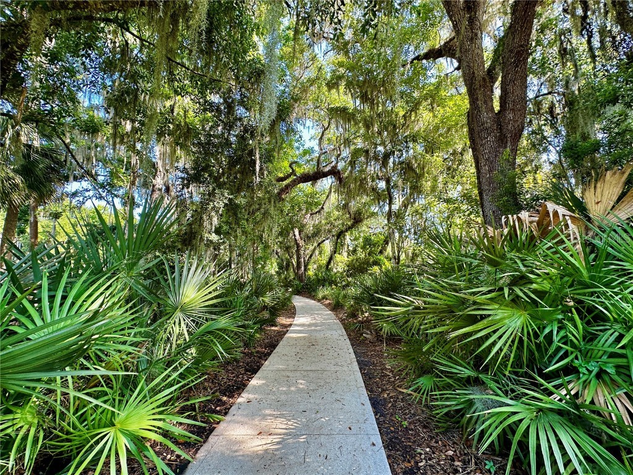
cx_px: 316
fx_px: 256
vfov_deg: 85.7
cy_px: 238
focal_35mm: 14
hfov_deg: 102.1
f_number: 2.2
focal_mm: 2.22
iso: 40
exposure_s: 1/99
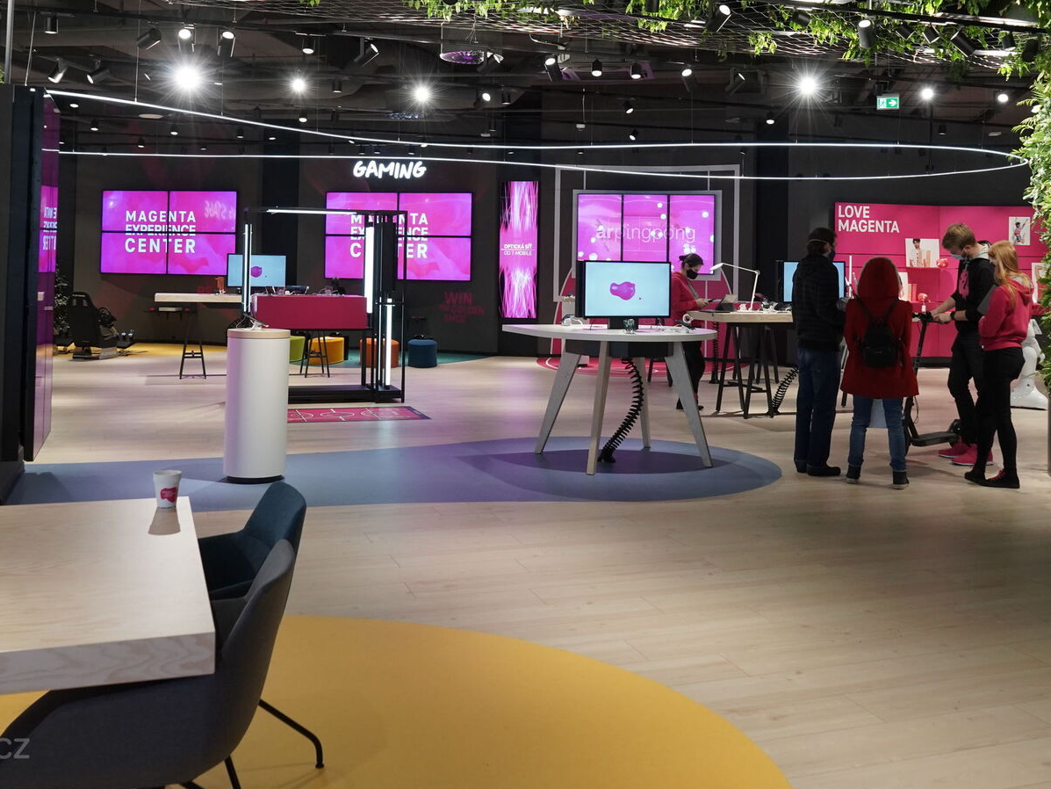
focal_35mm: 37
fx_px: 1123
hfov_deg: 50.1
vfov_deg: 38.1
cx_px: 560
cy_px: 237
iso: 2500
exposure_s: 1/200
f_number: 7.1
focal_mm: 24
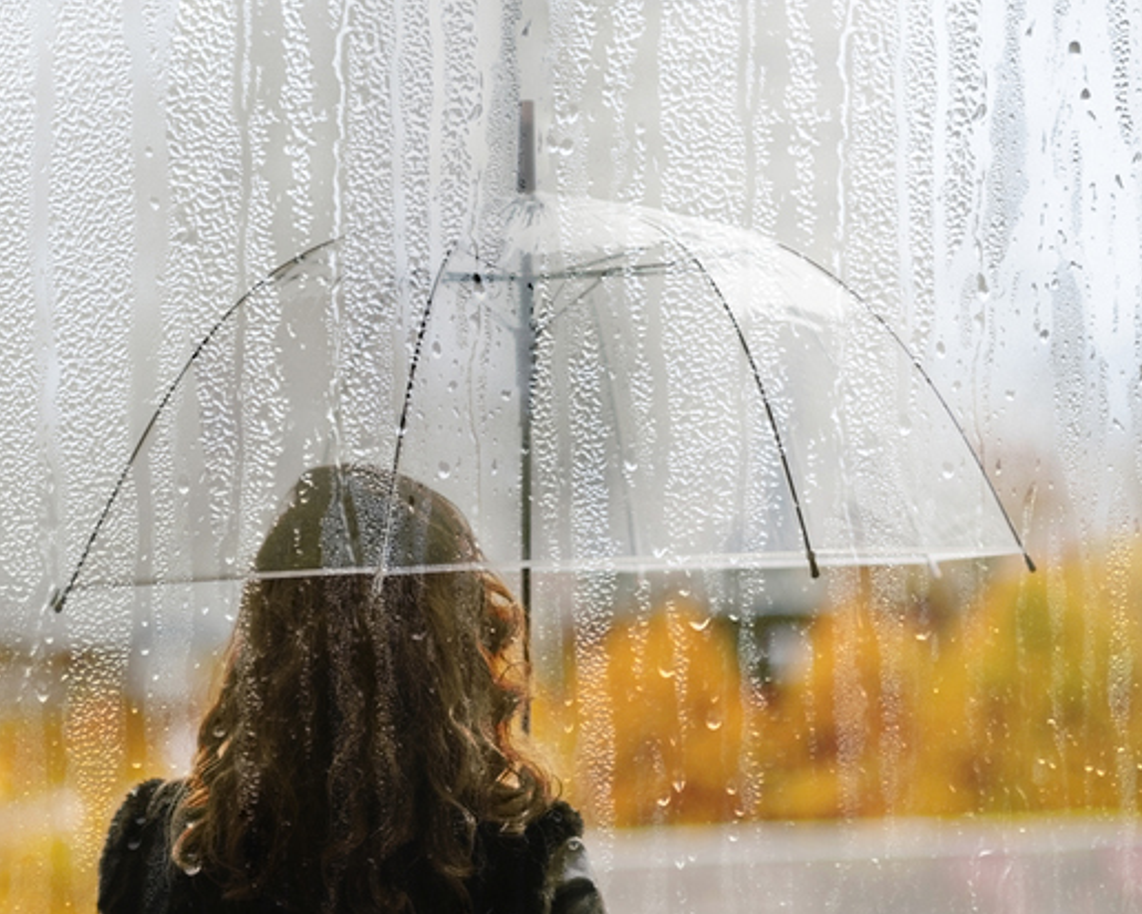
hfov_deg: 17.2
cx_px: 580
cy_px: 450
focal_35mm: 112
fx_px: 3786
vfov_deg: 13.8
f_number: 2.2
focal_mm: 85
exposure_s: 1/125
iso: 100
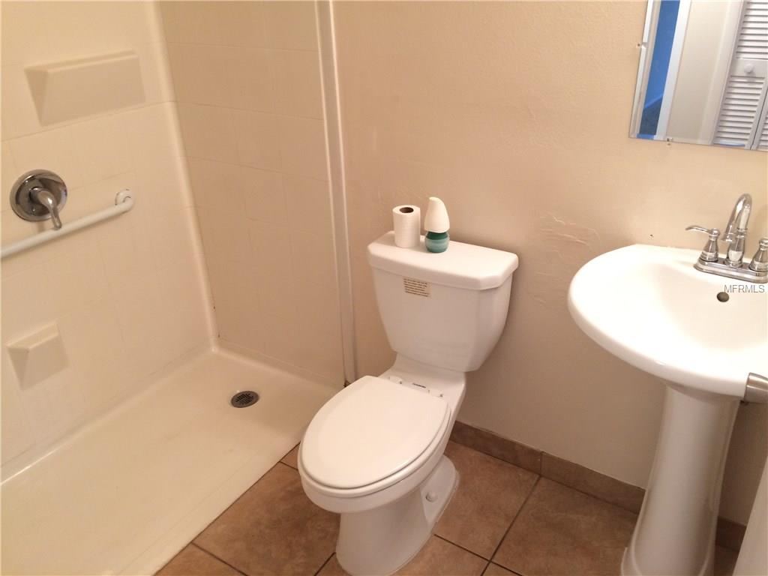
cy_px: 288
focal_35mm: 29
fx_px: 643
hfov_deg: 61.7
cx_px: 384
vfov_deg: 48.2
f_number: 2.2
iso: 125
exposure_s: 1/30
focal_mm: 4.15
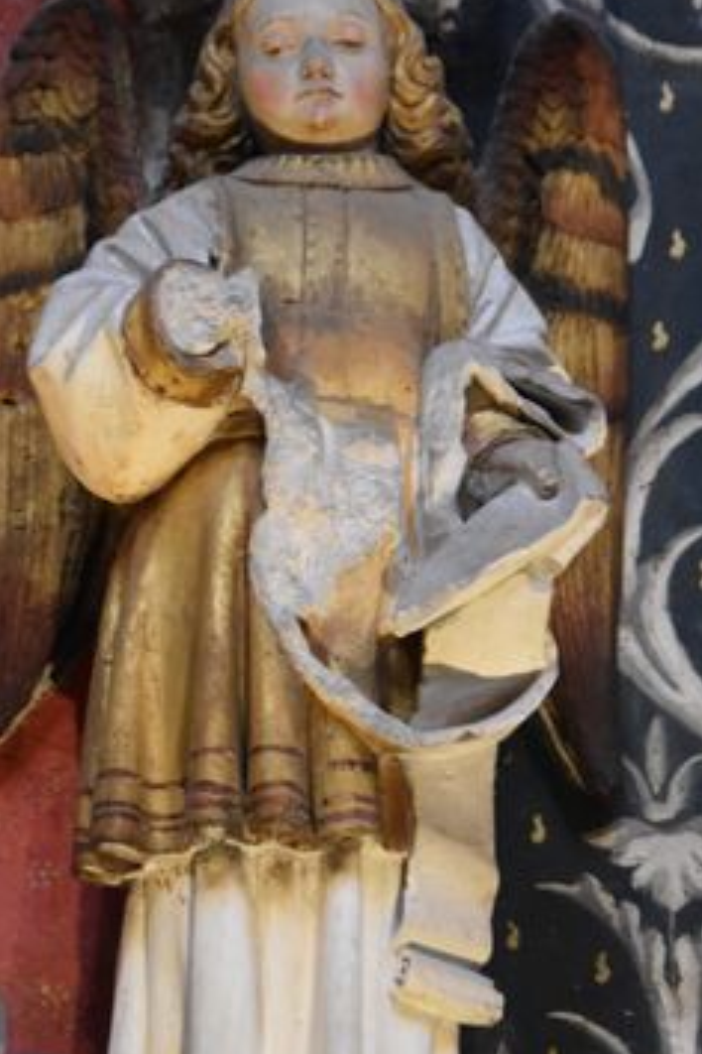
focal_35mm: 282
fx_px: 8248
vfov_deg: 7.3
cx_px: 213
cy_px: 456
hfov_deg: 4.9
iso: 4500
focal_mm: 95
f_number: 4.5
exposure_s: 1/125
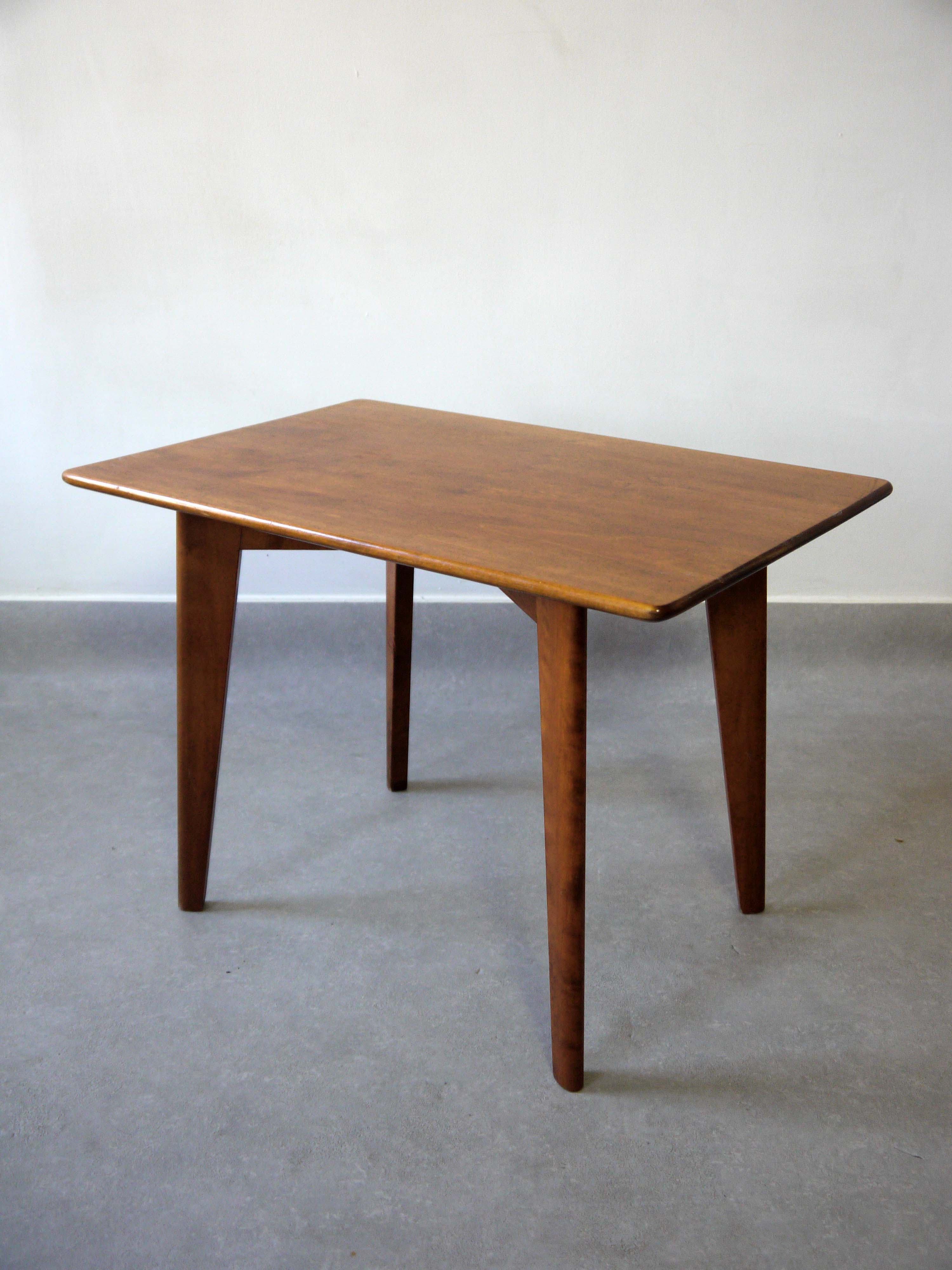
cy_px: 635
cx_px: 476
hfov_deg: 37.7
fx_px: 1393
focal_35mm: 38
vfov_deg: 49.0
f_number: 4.2
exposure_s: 1/60
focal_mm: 19
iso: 400
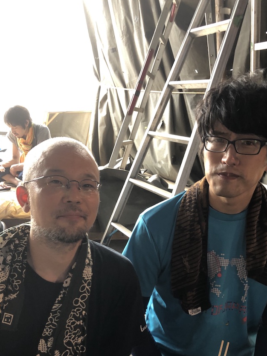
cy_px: 237
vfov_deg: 48.2
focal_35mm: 38
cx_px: 136
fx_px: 391
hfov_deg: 37.7
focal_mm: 3.99
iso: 40
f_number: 1.8
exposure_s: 1/20
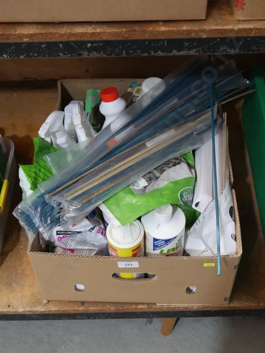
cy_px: 176
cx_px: 132
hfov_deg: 29.1
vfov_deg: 38.2
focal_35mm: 50
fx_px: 510
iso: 1250
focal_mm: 25
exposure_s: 1/60
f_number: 5.3
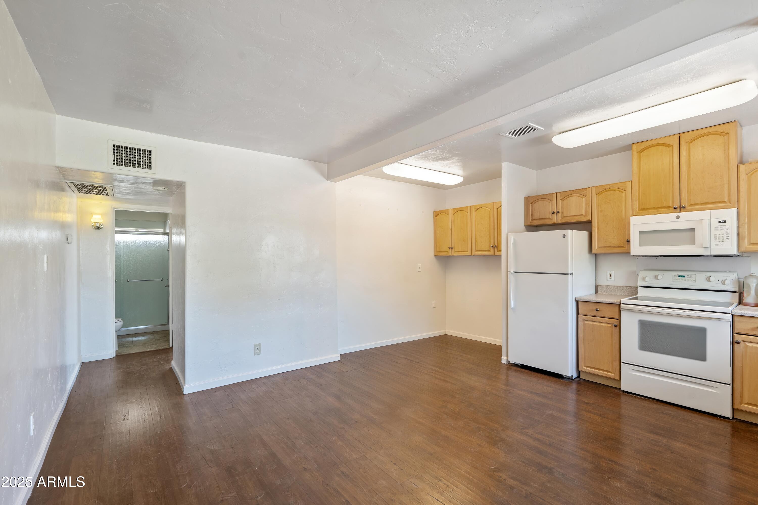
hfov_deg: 96.7
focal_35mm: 16
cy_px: 252
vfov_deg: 73.7
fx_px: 337
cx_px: 379
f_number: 9
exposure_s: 1/6
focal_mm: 16
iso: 800
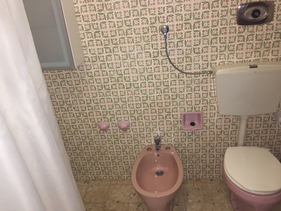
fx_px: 235
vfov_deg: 48.2
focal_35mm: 29
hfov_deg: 61.7
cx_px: 140
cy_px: 106
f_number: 2.2
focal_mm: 4.15
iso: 80
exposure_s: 1/17
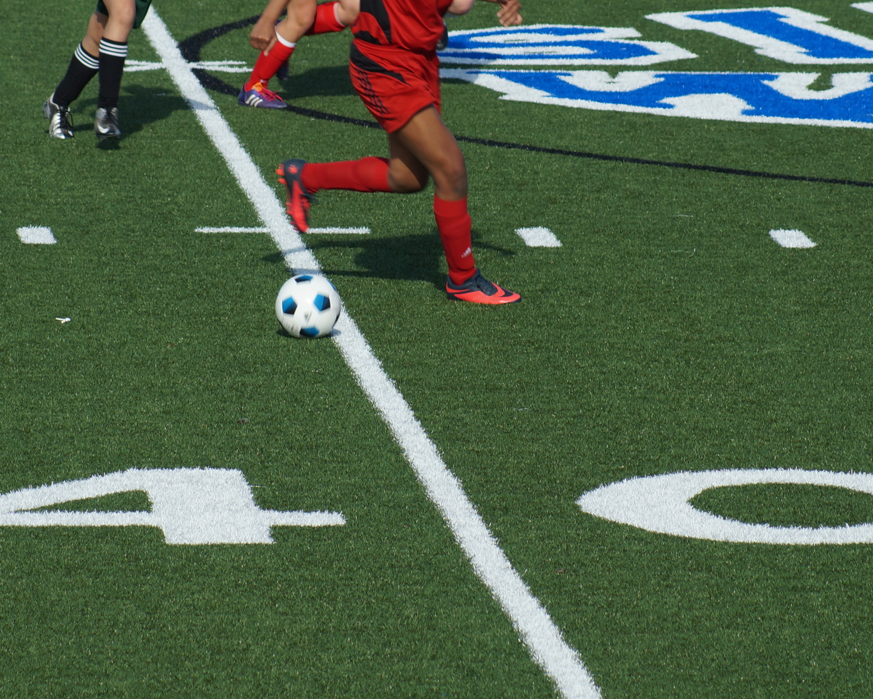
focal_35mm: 398
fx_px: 10285
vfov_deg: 3.9
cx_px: 481
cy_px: 247
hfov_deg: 4.9
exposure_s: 1/400
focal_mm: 160
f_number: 7.1
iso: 100
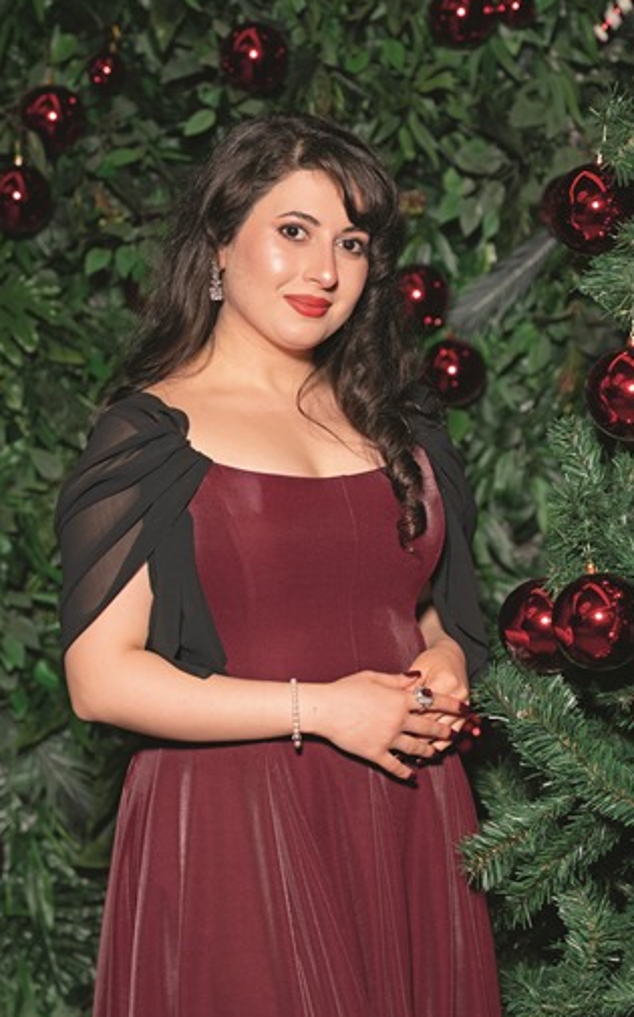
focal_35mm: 98
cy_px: 497
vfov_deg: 21.2
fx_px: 2721
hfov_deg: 13.3
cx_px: 358
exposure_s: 1/250
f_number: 2.8
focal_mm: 60.8
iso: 400
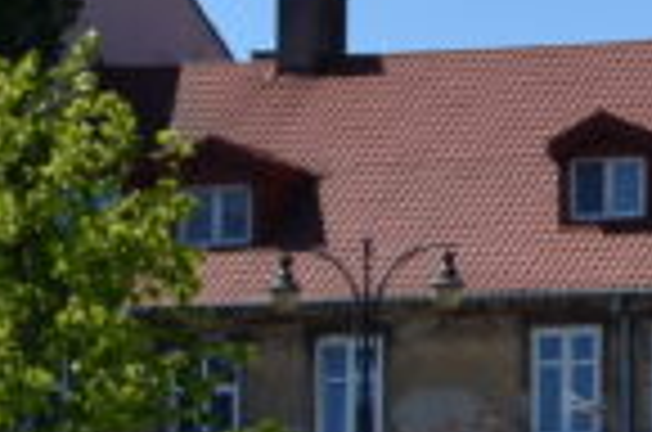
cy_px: 626
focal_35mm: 275
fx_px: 4970
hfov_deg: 7.5
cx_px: 31
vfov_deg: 4.9
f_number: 11
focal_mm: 26
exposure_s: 1/400
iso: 200
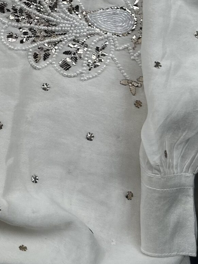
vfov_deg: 23.7
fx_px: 603
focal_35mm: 79
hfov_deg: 16.6
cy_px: 3
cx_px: -119
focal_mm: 6.86
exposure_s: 1/1692
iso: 80
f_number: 1.78
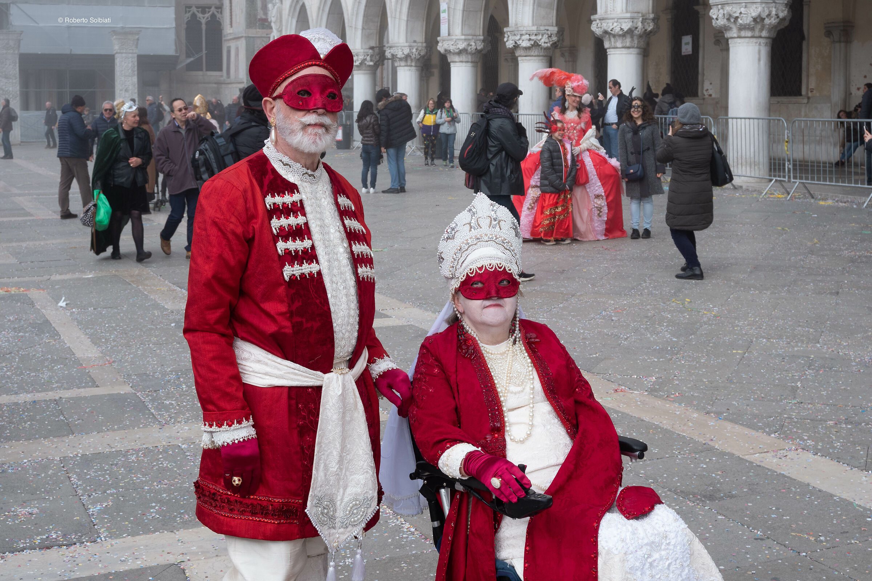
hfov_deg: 39.6
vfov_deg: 27.0
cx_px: 436
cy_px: 290
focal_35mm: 50
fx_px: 1211
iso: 250
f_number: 9
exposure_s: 1/250
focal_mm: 33.3
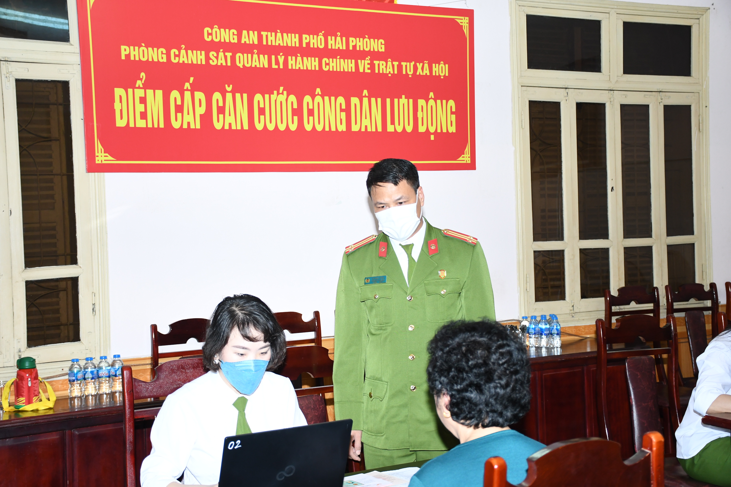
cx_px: 366
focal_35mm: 51
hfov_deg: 38.9
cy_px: 244
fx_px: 1036
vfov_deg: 26.5
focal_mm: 34
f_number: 4.2
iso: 800
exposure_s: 1/200
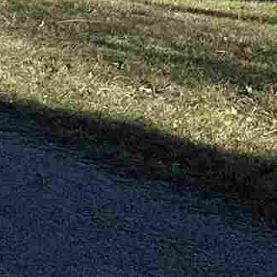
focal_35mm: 198
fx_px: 1793
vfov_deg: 8.6
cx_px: -934
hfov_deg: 6.5
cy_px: -158
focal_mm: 6.86
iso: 80
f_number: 1.78
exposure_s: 1/4184
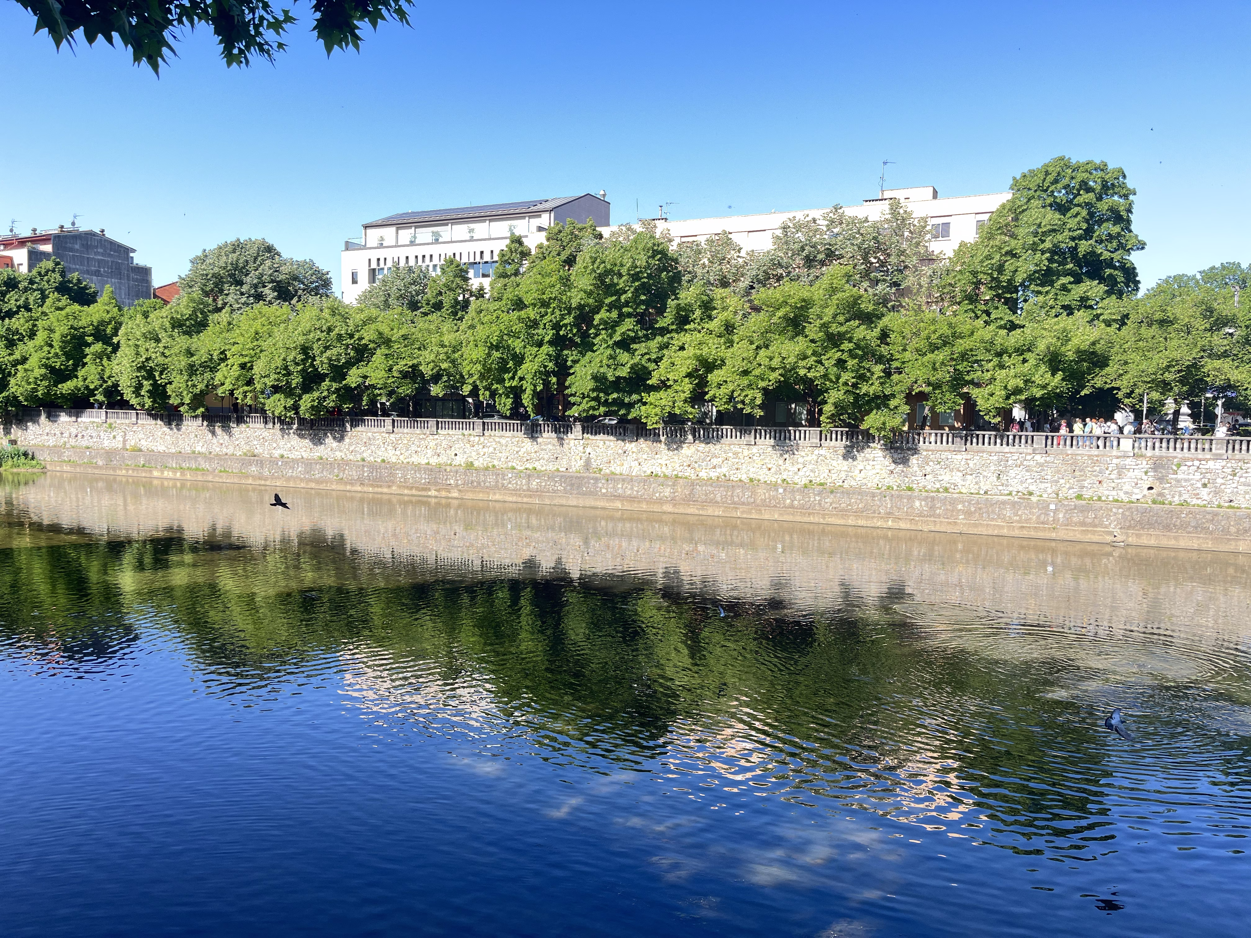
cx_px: 626
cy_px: 469
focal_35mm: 26
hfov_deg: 67.3
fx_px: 940
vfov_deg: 53.1
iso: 50
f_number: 1.6
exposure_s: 1/657
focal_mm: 5.1
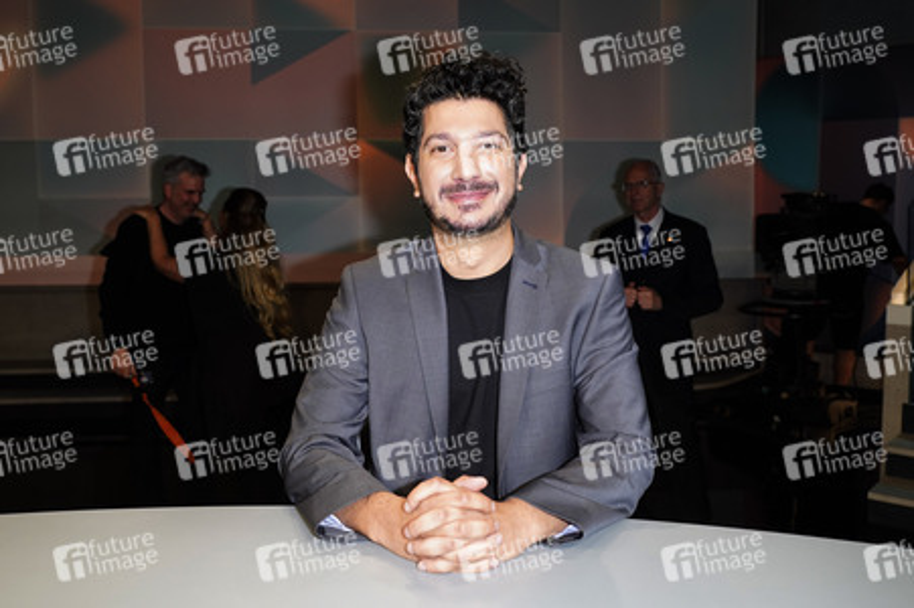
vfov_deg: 43.5
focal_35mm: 30
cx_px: 457
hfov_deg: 62.0
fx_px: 761
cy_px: 304
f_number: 5.6
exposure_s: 1/160
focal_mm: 30
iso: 2000
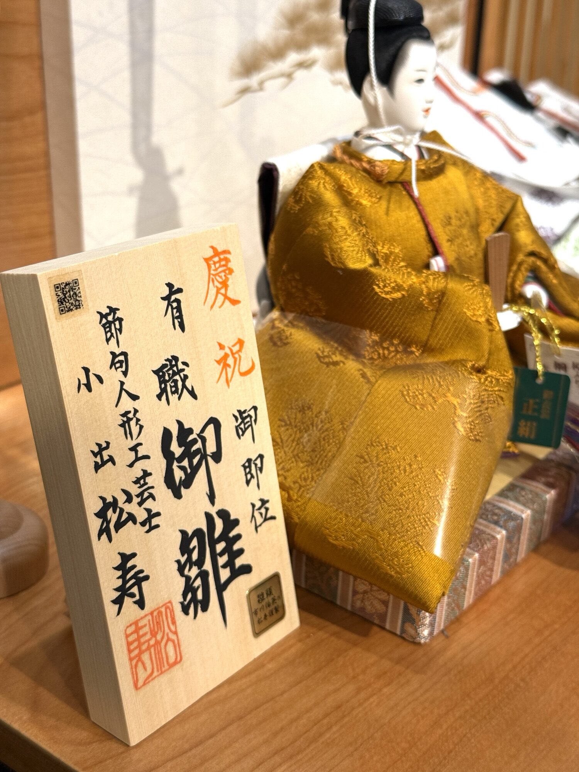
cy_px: 386
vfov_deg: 39.7
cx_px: 290
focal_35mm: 48
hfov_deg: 30.3
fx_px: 1070
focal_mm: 6.76
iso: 64
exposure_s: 1/120
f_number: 1.78
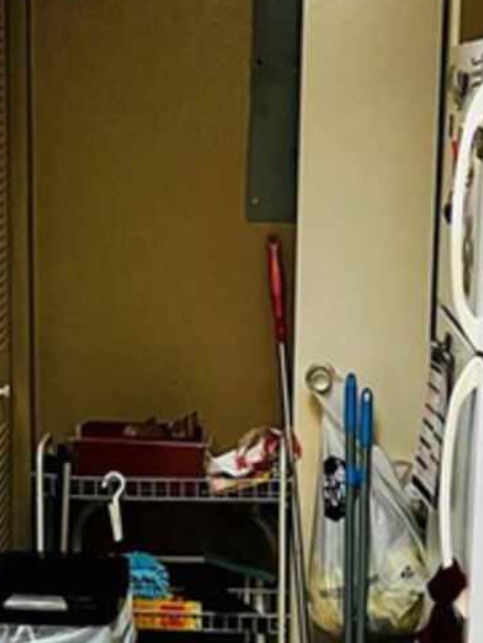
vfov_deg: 21.3
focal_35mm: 92
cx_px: 111
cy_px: 331
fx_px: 1710
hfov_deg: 16.0
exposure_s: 1/60
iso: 125
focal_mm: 5.7
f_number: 1.5
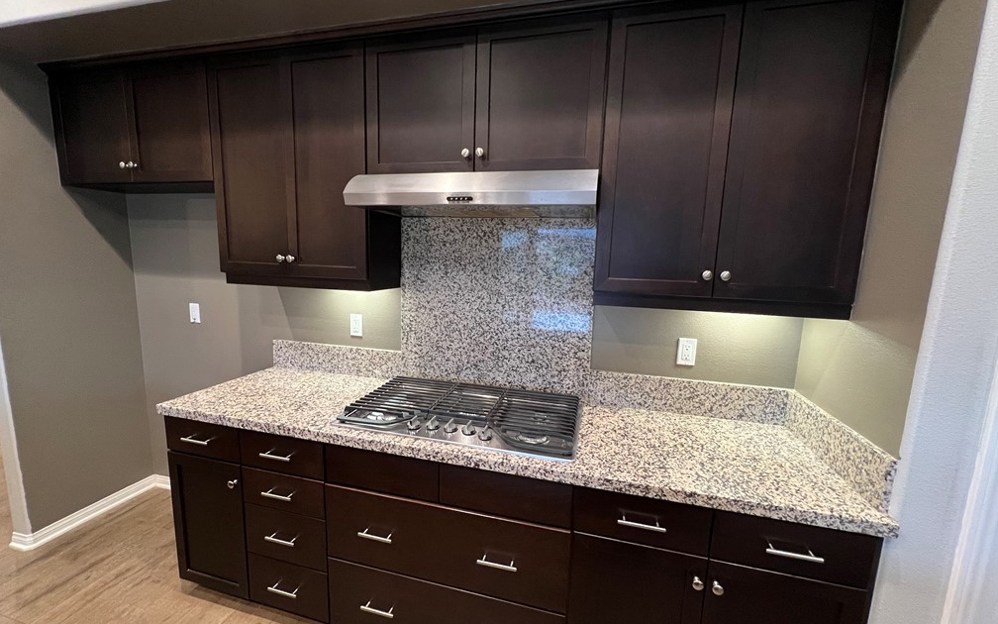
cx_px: 492
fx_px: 381
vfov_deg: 78.6
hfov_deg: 105.3
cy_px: 313
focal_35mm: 14
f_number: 1.8
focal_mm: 1.57
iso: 400
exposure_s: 1/60
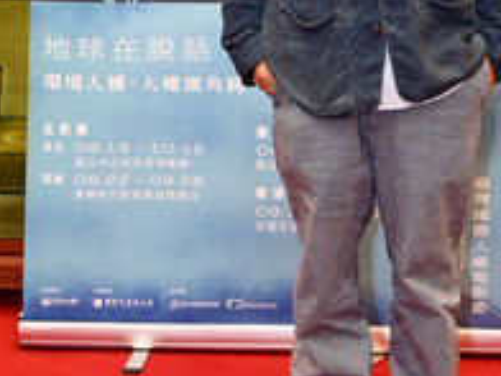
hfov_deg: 22.7
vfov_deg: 16.8
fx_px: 1245
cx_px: 311
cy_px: -5
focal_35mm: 86
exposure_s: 1/60
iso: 1400
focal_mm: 39
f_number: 4
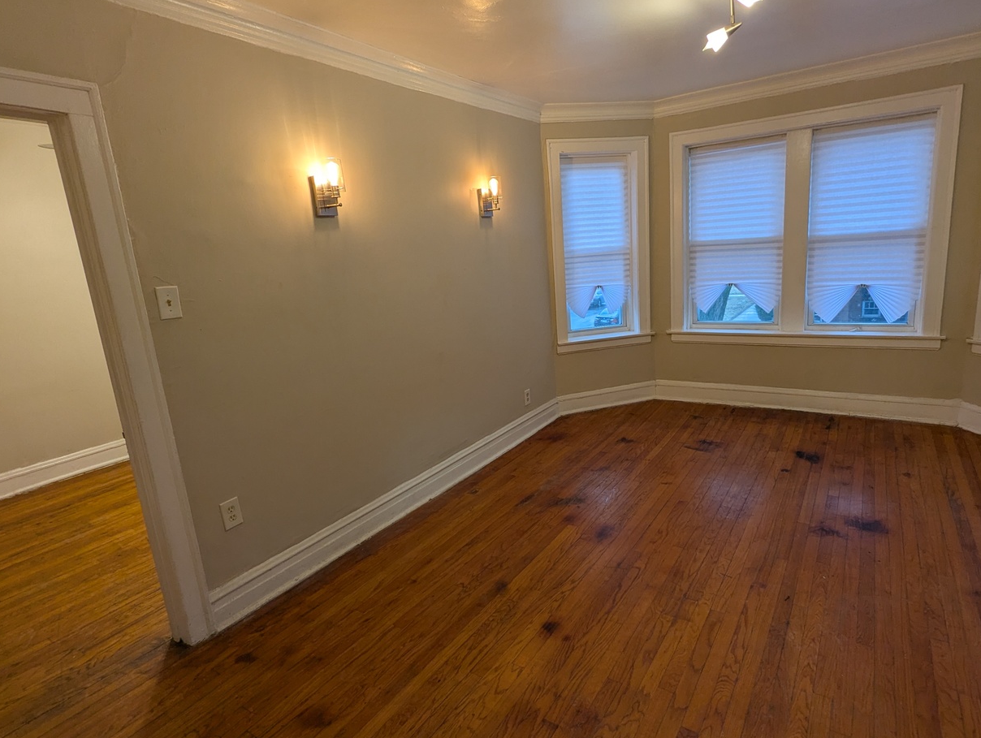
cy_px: 370
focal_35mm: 19
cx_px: 521
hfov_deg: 84.5
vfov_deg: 68.8
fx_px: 539
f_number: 2.2
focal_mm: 2.35
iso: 59
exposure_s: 1/24
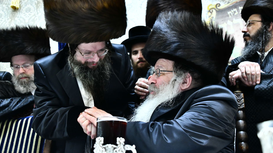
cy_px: 71
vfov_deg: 29.0
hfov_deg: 49.4
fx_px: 297
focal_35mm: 41
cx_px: 140
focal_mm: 35
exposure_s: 1/100
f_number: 5
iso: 3200
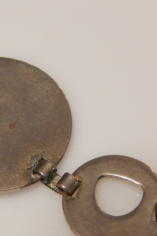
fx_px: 1040
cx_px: 14
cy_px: 118
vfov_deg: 12.9
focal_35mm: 159
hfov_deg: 8.6
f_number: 4.6
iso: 400
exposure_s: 1/15
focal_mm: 20.5
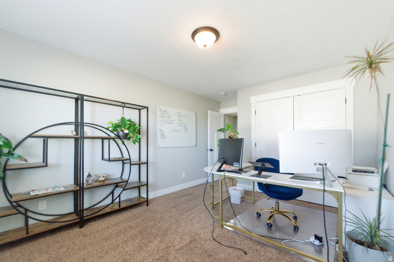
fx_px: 153
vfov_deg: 81.1
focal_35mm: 14
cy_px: 131
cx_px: 197
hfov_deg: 104.3
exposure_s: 1/1000
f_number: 9
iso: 22800
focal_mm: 14
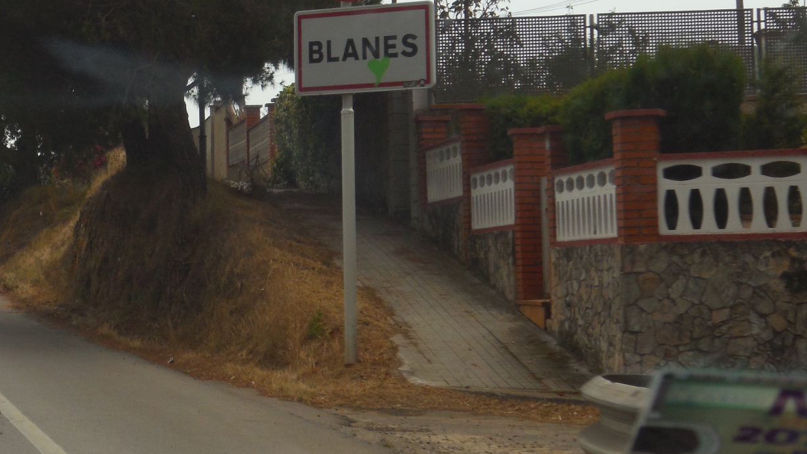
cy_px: 42
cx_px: 207
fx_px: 2503
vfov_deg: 10.3
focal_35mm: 117
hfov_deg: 18.2
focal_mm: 12.8
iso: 125
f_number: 6
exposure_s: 1/100
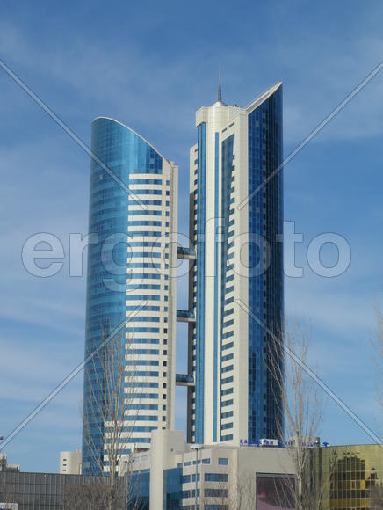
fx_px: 1296
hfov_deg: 16.8
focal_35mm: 88
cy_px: 255
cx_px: 192
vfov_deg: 22.2
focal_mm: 14.3
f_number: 6.3
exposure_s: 1/500
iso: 80
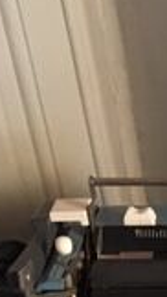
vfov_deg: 15.7
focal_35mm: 125
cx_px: 384
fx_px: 985
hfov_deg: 8.9
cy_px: 456
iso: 250
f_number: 2.2
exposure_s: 1/33
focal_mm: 4.15
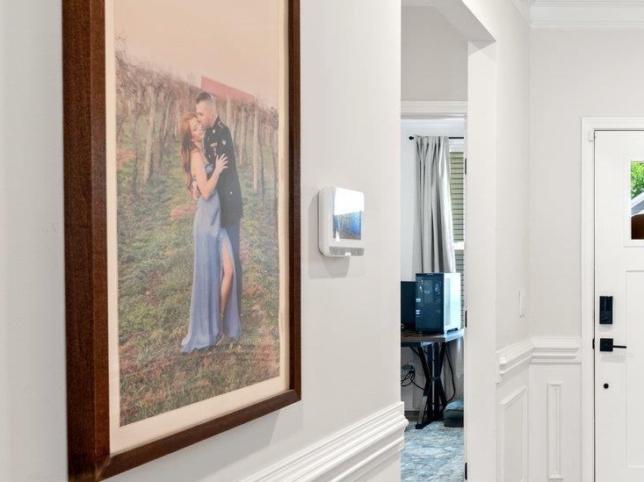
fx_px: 800
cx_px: 684
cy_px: 252
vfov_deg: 33.6
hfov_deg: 37.7
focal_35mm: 43
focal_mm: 16
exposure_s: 1/1.25
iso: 250
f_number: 8
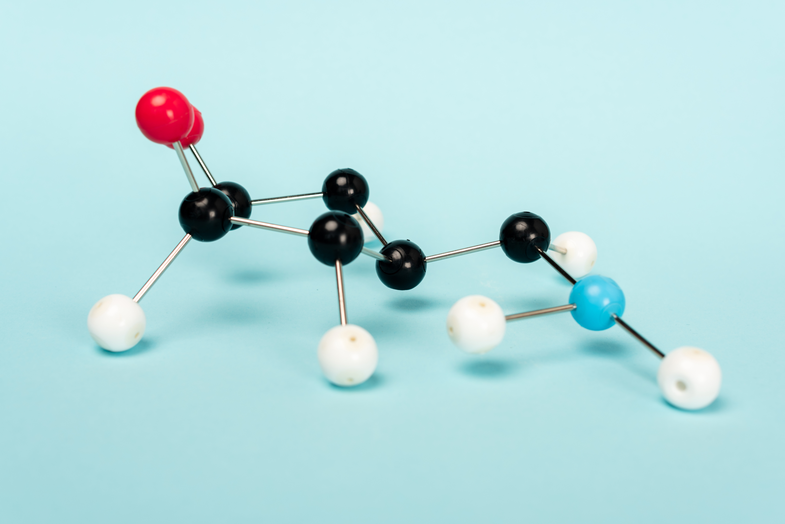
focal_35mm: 50
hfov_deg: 39.6
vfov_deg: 27.0
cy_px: 262
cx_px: 392
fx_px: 1091
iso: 100
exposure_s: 1/160
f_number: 5
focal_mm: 50
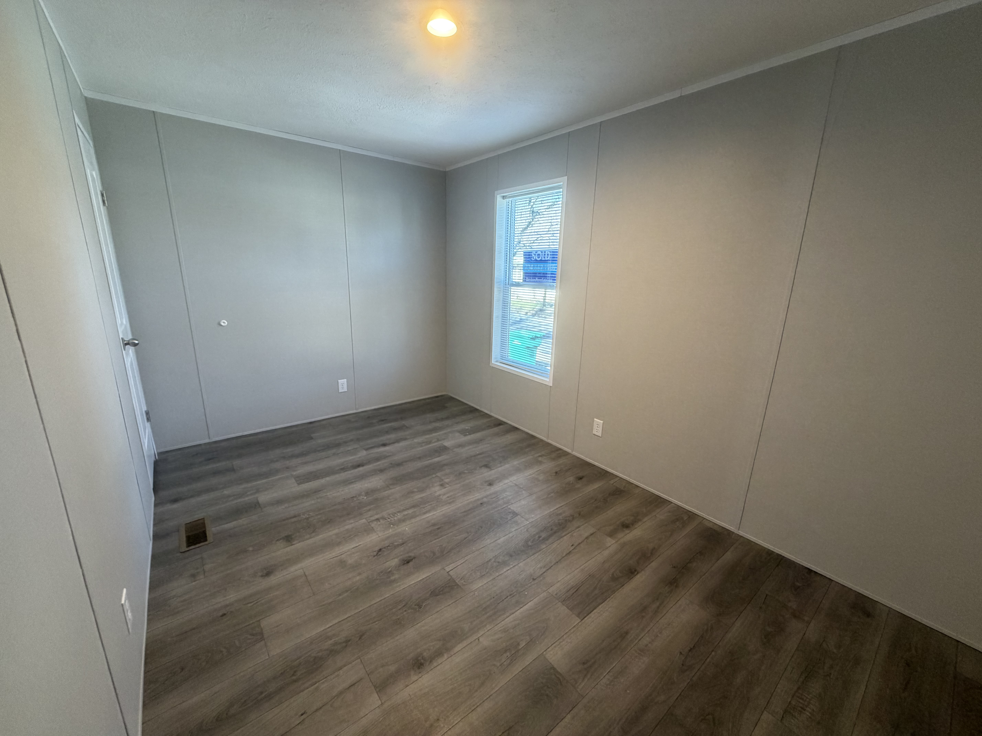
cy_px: 368
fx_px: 397
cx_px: 491
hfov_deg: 102.1
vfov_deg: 85.7
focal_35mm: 14
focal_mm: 2.22
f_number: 2.2
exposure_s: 1/60
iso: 250
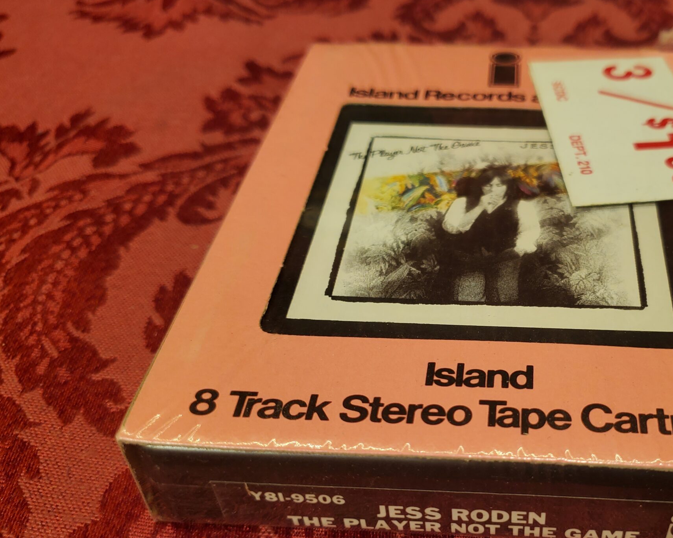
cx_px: 479
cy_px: 325
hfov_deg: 46.7
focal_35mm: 38
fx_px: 757
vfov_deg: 39.0
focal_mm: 4.3
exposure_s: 1/180
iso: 50
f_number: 1.5
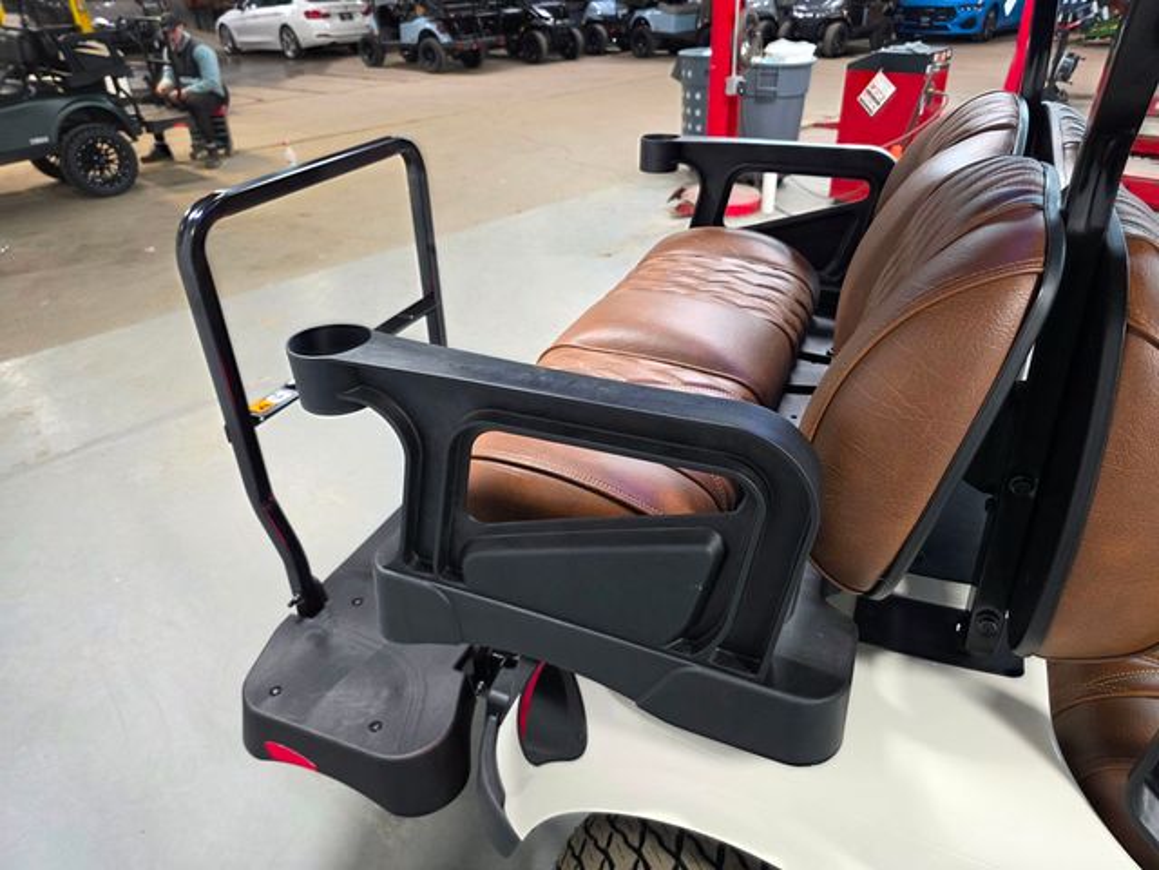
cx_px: 580
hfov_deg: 73.9
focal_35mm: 23
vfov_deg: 58.9
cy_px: 435
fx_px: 770
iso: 250
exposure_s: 1/120
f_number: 1.7
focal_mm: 6.3
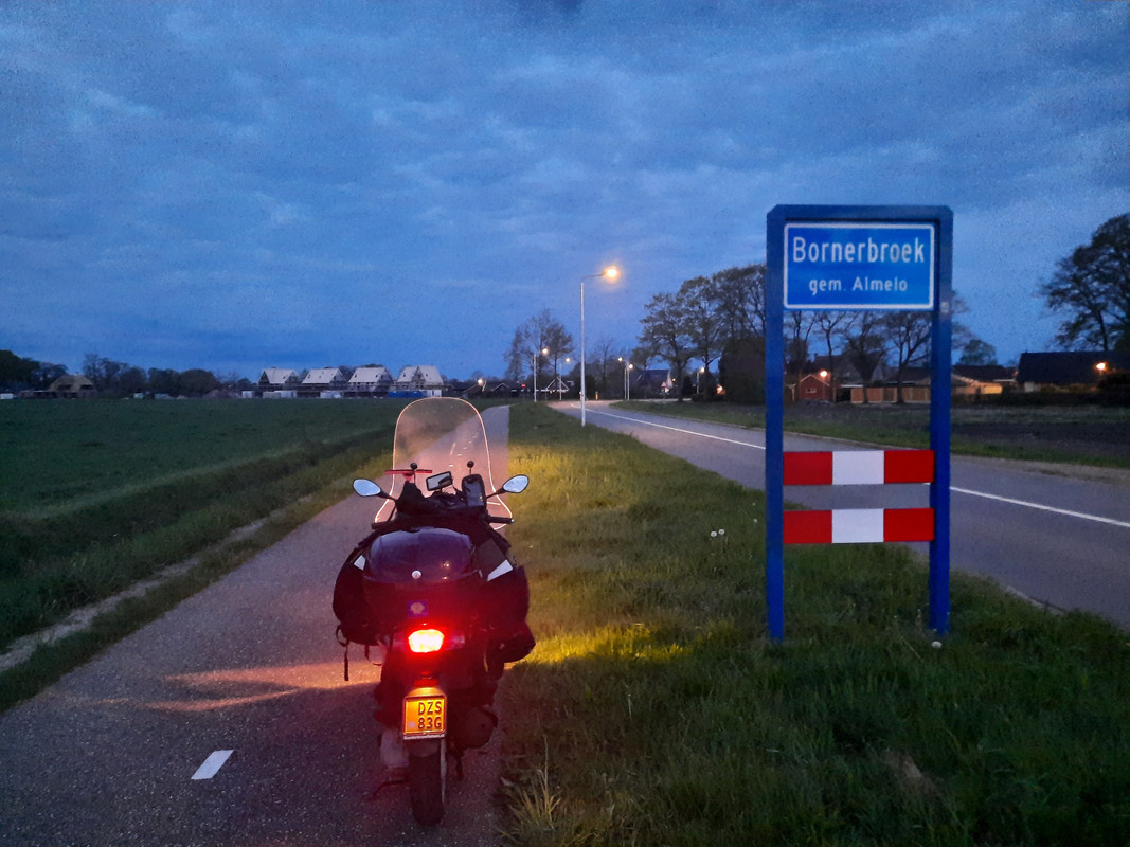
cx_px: 565
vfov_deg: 54.9
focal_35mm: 25
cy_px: 424
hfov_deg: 69.4
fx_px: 816
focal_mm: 4.6
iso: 1250
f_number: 2
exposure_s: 1/20
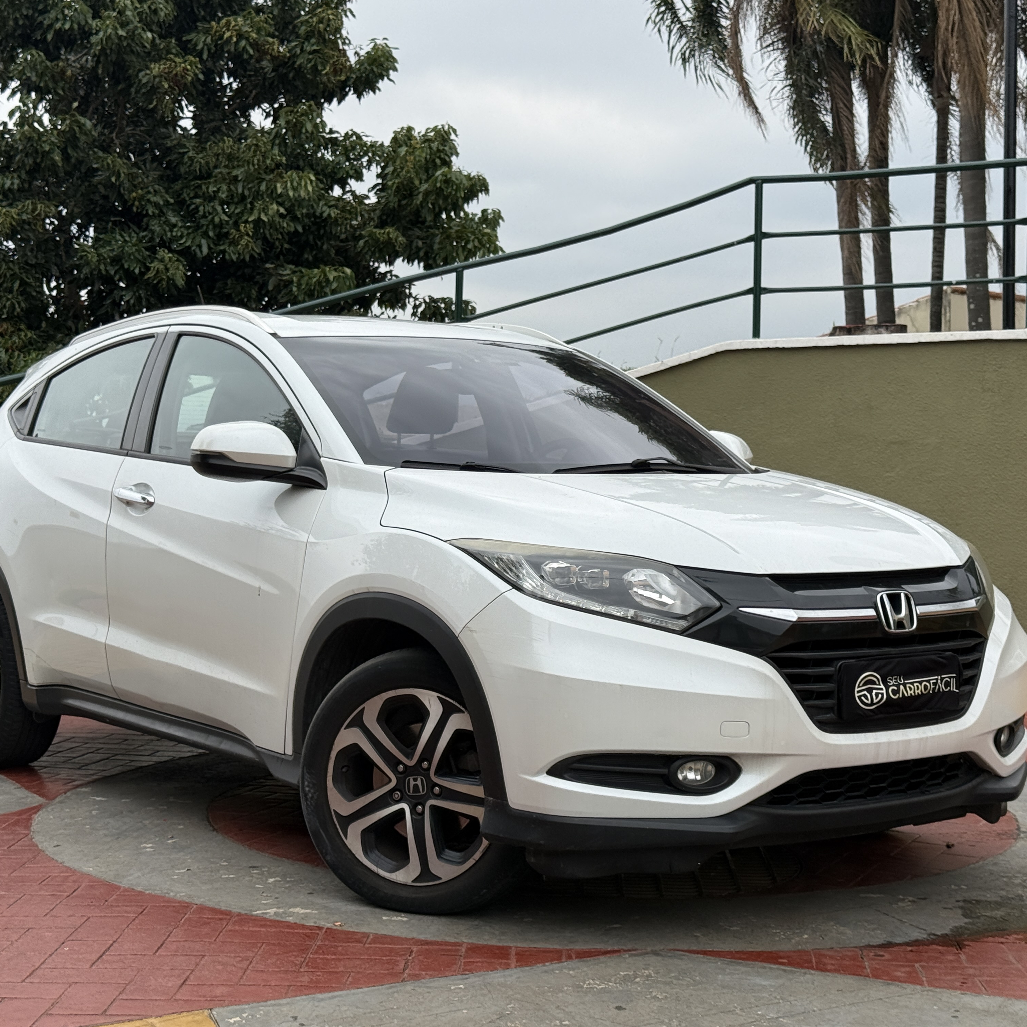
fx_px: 1913
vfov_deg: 30.0
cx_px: 496
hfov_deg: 30.0
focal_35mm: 57
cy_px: 516
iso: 64
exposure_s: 1/5587
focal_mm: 6.76
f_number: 1.78
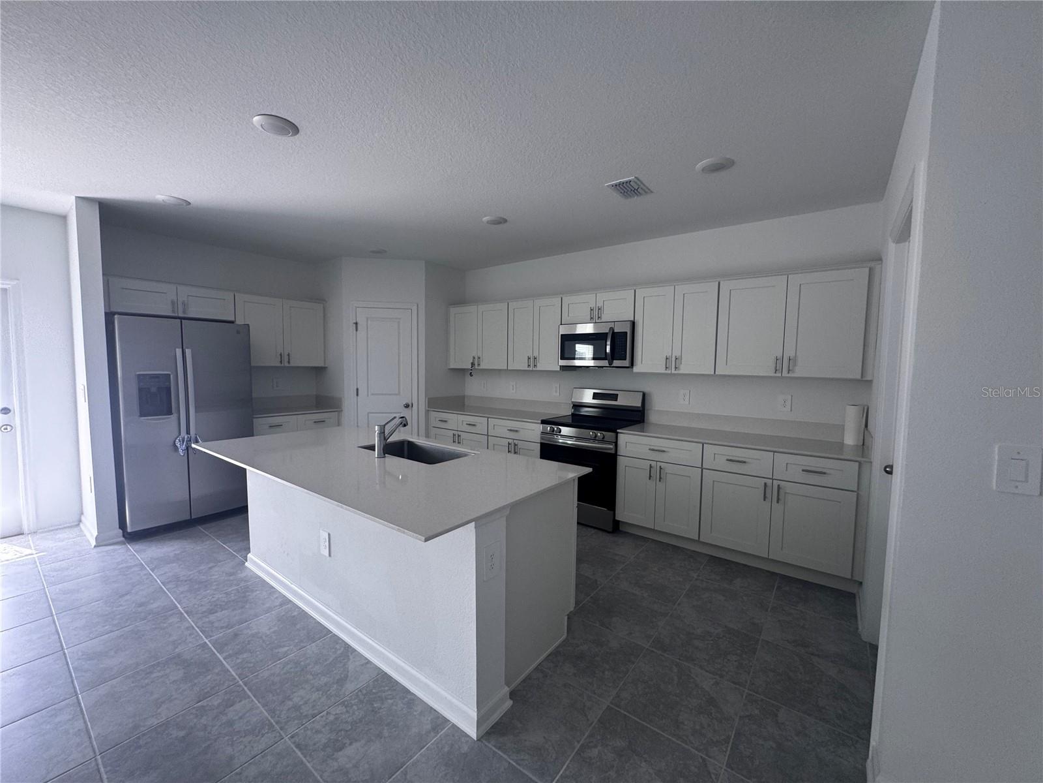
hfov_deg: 102.1
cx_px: 522
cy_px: 392
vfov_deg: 85.7
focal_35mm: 14
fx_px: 422
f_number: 2.2
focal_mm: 2.22
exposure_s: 1/99
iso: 100
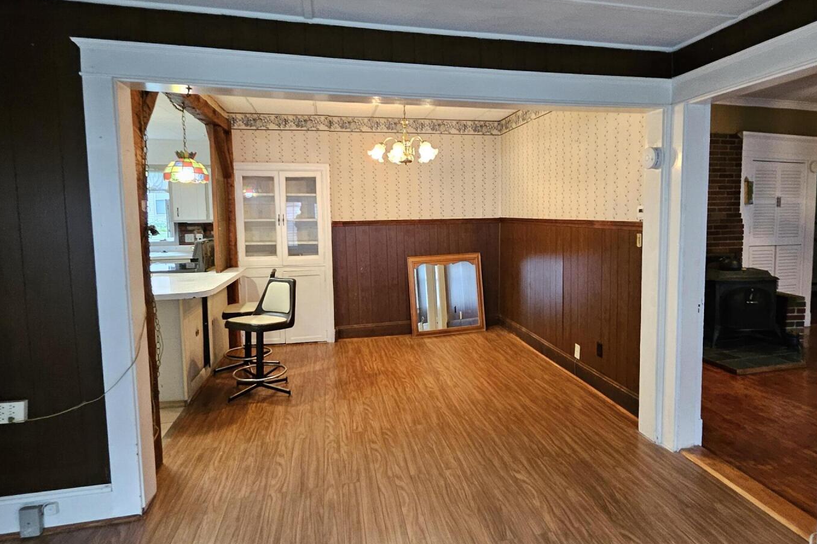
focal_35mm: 20
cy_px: 246
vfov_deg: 61.8
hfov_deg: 83.7
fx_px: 454
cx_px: 448
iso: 320
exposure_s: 1/30
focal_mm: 1.74
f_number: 2.2
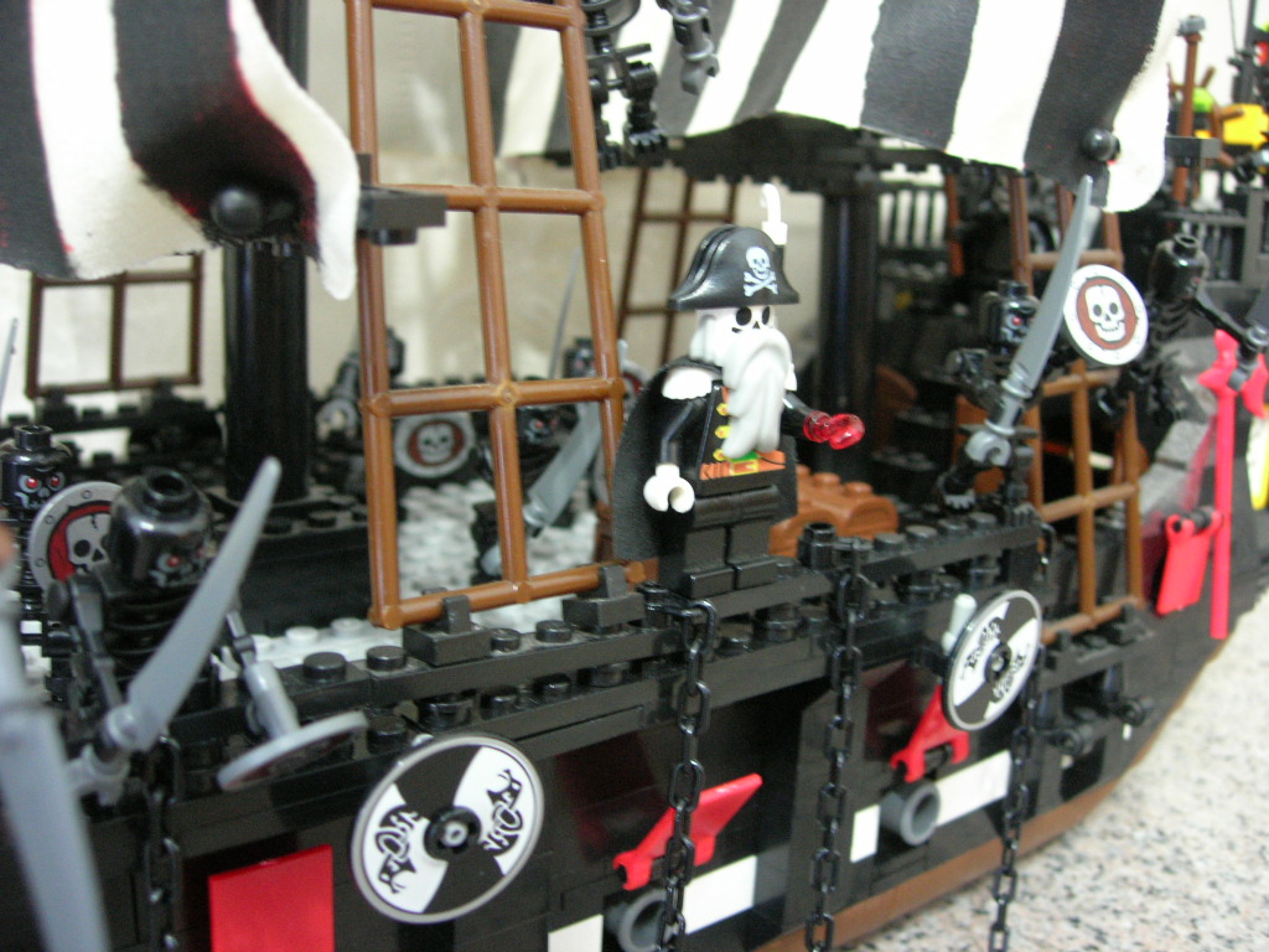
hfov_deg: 49.0
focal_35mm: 38
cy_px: 476
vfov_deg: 37.7
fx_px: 1393
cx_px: 634
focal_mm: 7.8
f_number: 2.8
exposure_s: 1/1.7
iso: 200
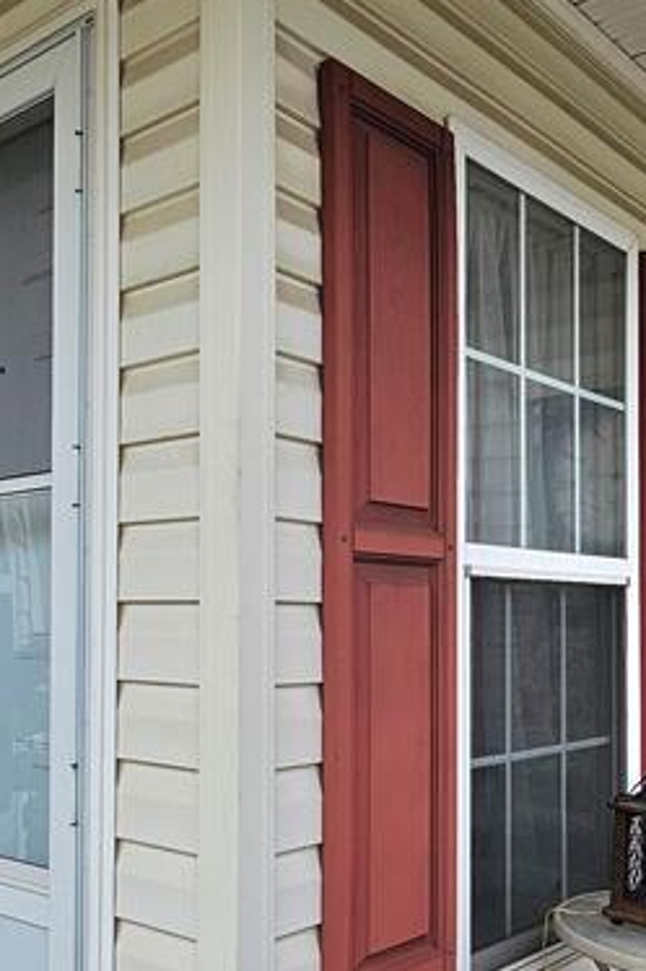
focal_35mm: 37
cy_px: 605
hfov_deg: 35.7
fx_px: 997
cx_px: 241
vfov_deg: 51.4
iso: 64
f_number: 2.2
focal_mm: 2.2
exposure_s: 1/769
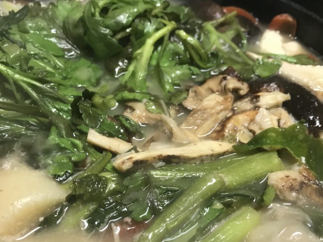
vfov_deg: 36.4
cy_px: 161
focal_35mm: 39
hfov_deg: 47.8
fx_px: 364
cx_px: 173
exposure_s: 1/15
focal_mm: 3.99
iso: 40
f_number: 1.8
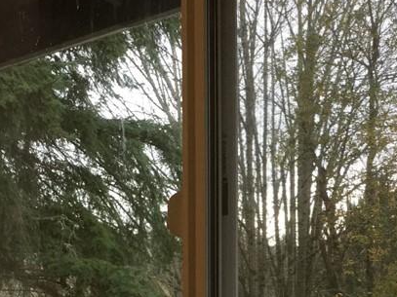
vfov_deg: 18.5
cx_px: 310
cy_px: 284
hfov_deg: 24.7
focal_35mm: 78
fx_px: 894
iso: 25
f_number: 2.4
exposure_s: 1/40
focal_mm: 3.3
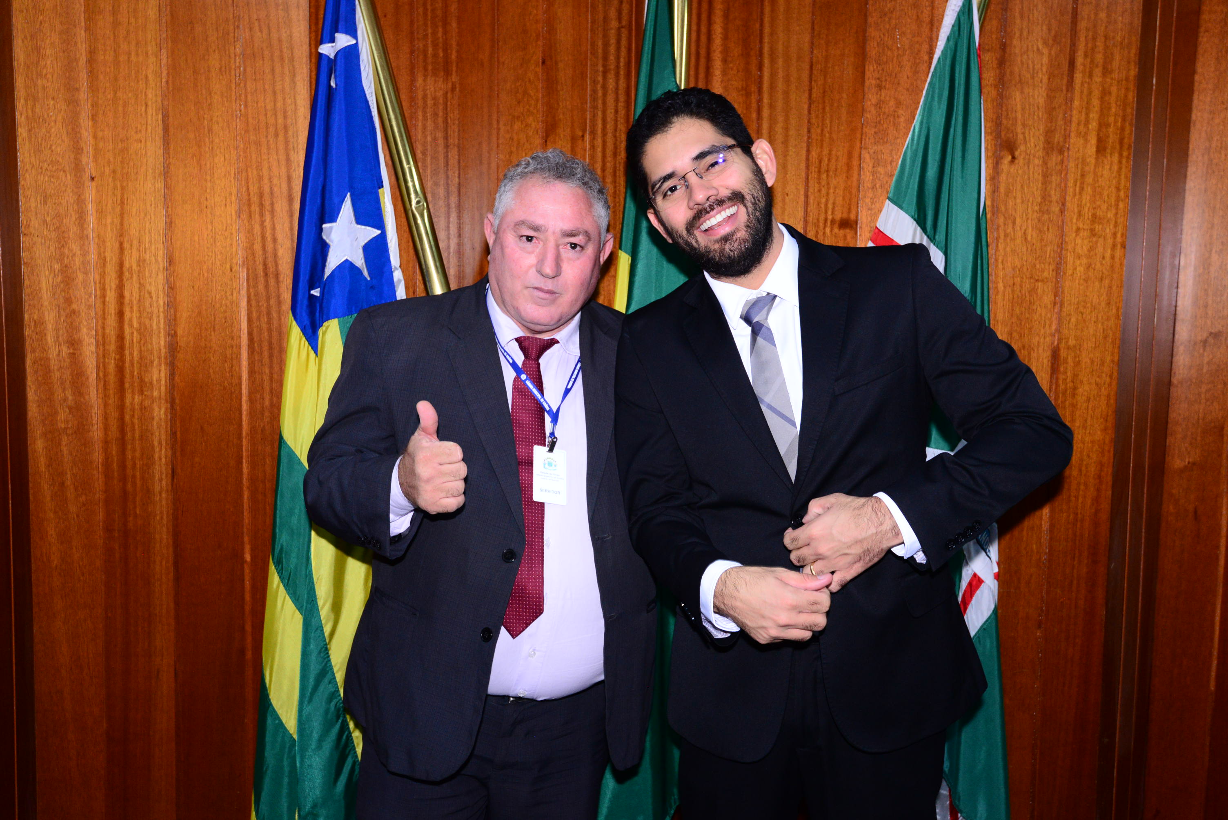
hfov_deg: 54.4
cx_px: 614
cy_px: 410
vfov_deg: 37.9
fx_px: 1194
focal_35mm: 35
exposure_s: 1/125
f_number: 7.1
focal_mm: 35
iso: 2500
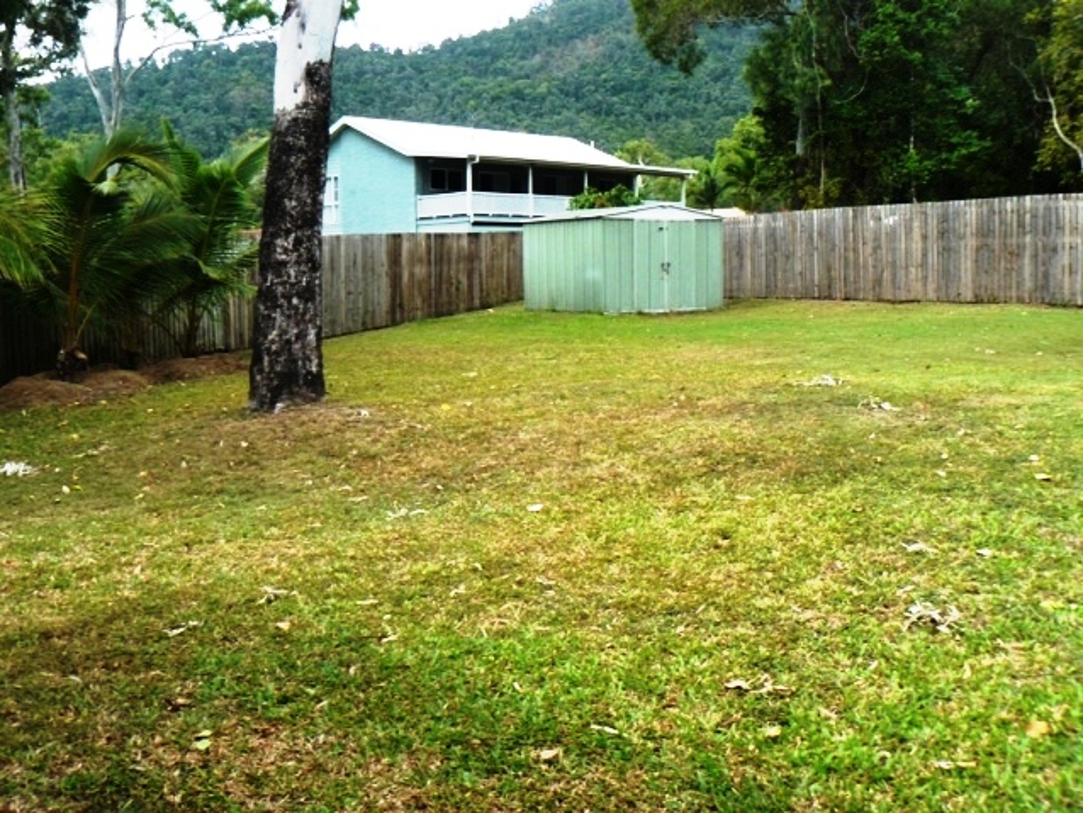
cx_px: 542
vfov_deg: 39.7
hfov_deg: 51.3
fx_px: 1127
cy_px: 406
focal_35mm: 36
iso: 100
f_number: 4
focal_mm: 6
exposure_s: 1/160
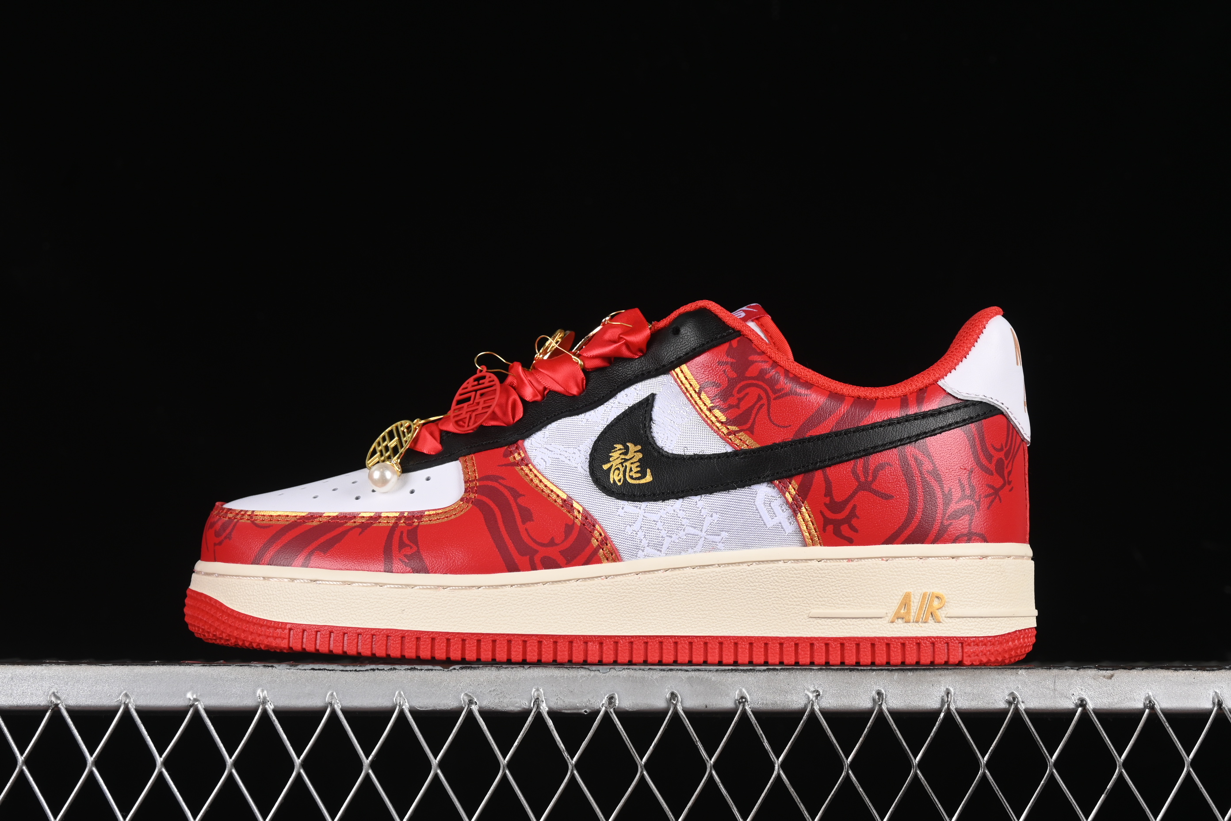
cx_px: 616
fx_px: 2564
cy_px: 410
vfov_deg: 18.2
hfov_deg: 27.0
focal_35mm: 75
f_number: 8
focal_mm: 50
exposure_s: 1/80
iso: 160
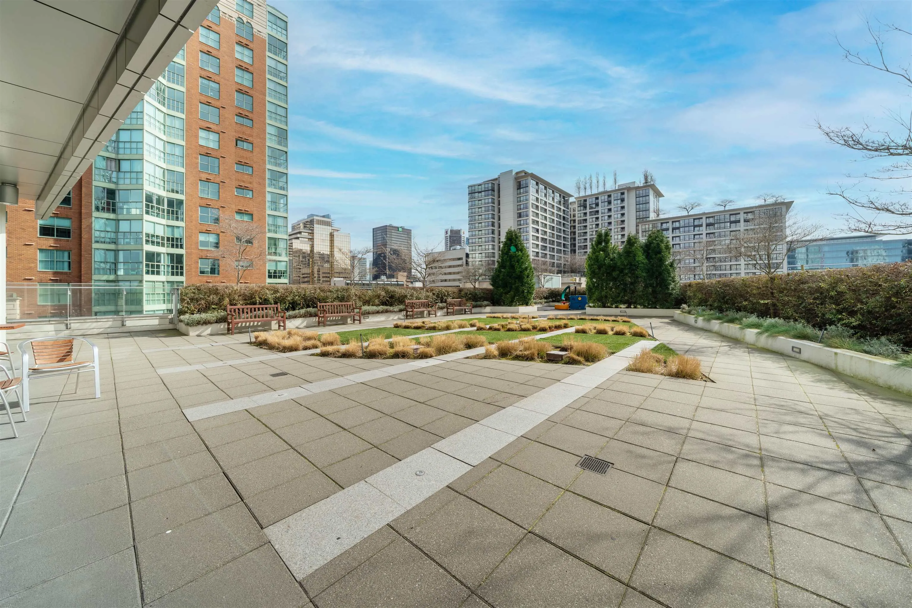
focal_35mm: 12
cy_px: 304
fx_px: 304
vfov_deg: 90.0
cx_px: 456
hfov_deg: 112.6
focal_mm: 12
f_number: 6.3
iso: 100
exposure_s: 1/2500
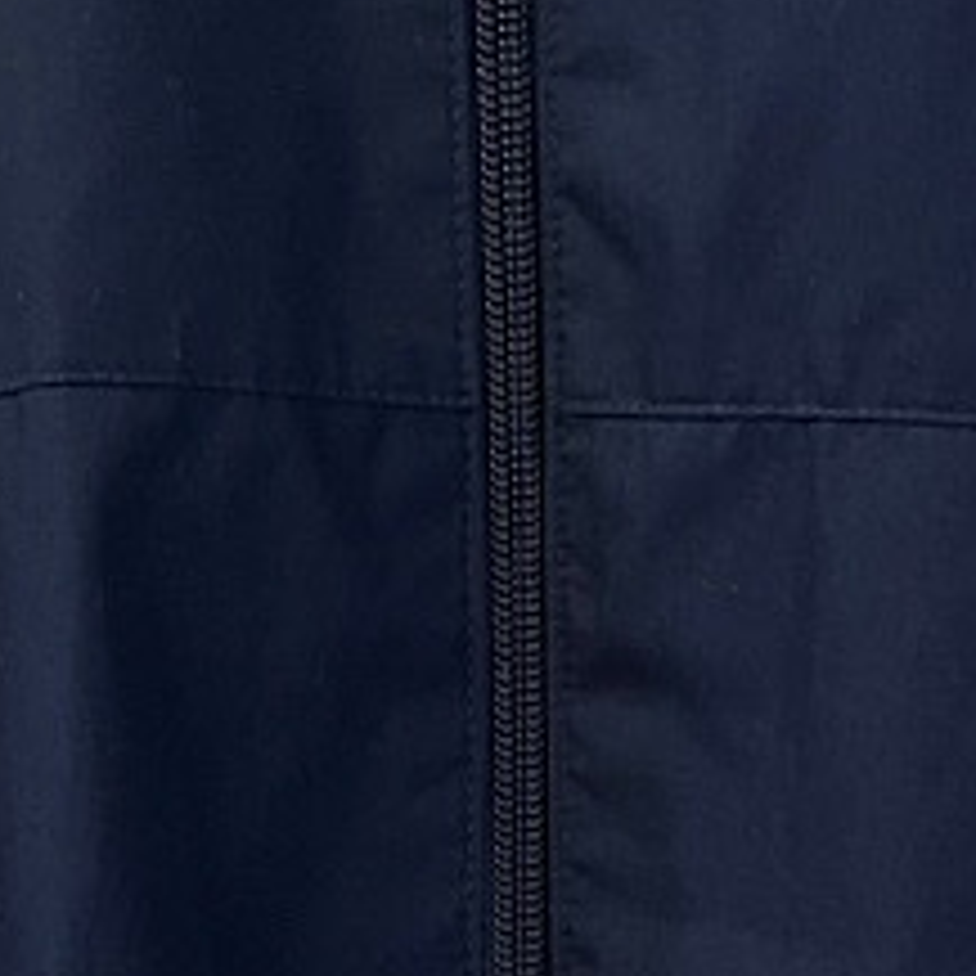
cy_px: 1169
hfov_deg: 15.9
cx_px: 1093
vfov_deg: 15.8
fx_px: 3381
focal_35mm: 106
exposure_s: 1/50
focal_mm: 4.2
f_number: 1.6
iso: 250
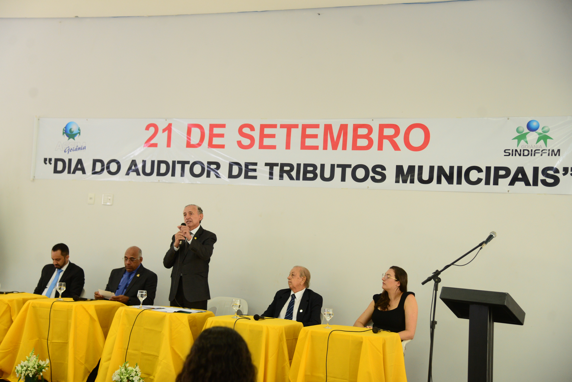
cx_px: 285
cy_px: 193
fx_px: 906
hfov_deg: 35.1
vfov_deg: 23.8
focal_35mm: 57
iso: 1600
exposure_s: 1/125
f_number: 4
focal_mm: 55
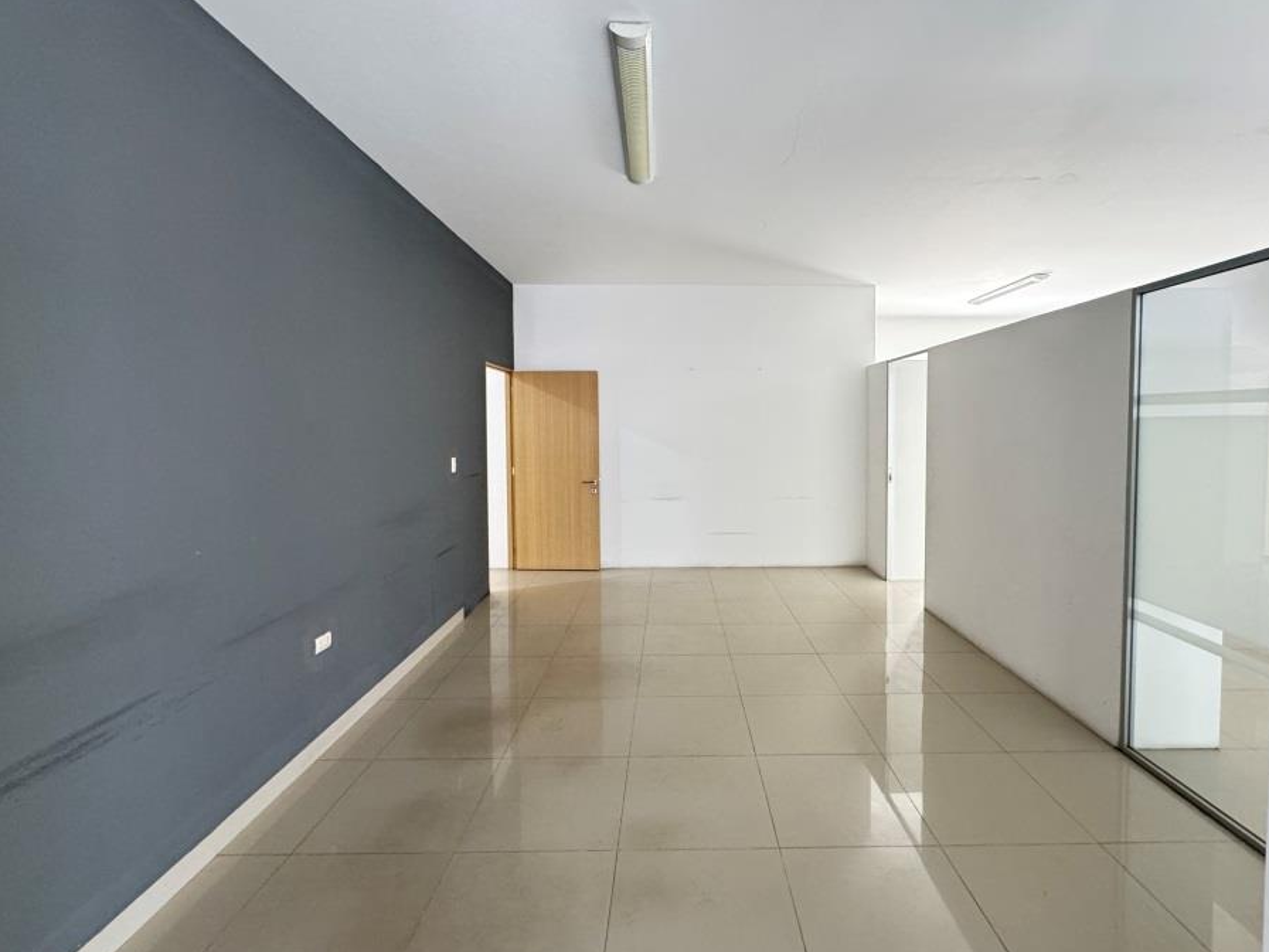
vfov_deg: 78.0
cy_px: 446
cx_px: 678
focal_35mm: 16
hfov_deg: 94.4
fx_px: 587
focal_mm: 2.22
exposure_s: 1/60
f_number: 2.2
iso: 400
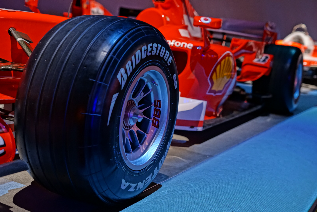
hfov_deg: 39.6
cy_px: 106
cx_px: 158
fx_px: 441
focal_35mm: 50
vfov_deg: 27.0
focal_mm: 50
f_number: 3.2
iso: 4000
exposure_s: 1/60
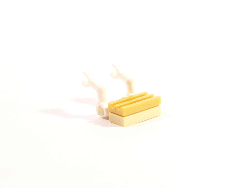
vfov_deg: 14.1
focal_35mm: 105
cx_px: 125
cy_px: 94
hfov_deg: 18.7
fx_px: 758
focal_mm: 17.5
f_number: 3.6
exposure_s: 1/30
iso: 400
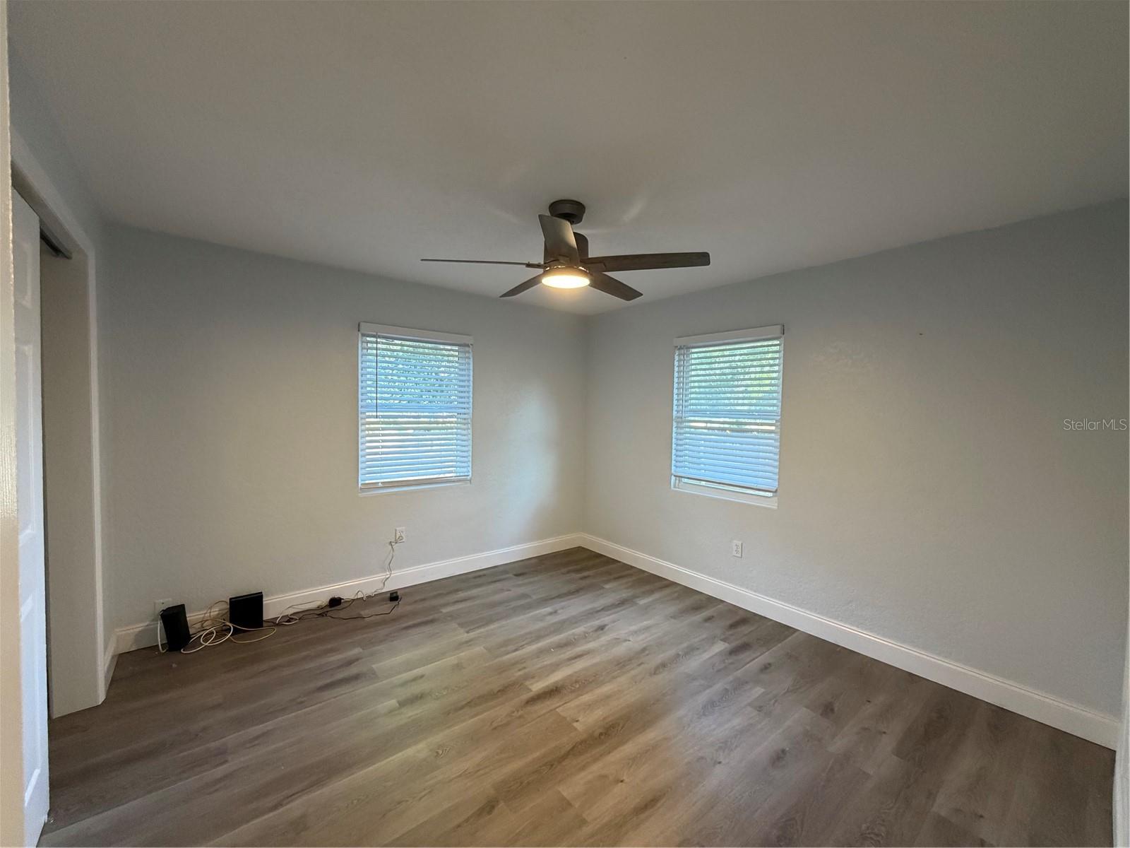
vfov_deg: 85.7
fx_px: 457
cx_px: 565
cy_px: 424
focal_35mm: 14
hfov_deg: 102.1
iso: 400
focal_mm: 2.22
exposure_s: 1/60
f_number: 2.2
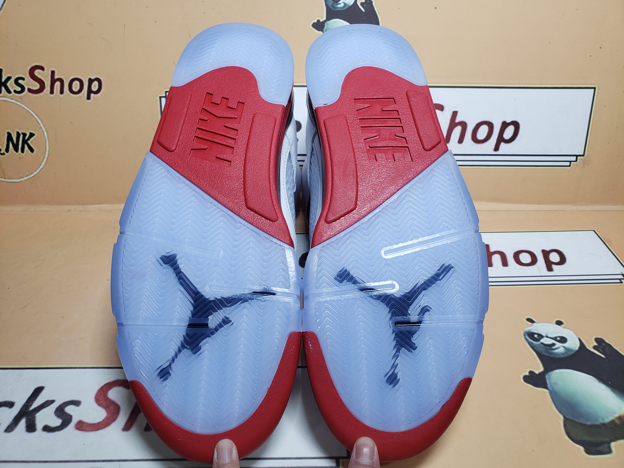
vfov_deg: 53.1
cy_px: 234
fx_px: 469
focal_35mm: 26
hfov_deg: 67.3
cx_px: 312
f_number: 2.4
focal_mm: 4.3
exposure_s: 1/264
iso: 50
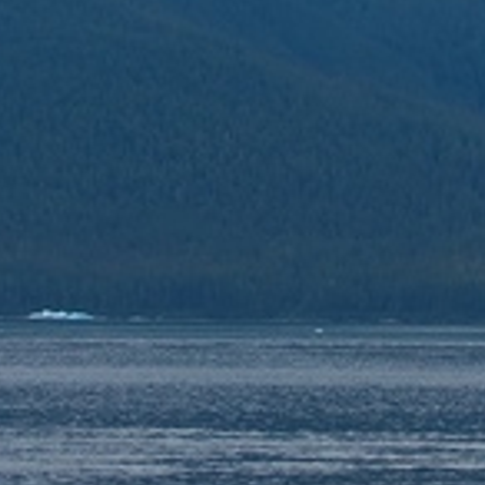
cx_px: 638
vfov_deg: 3.3
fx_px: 8290
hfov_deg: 3.3
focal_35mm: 523
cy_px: -498
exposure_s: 1/250
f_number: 8
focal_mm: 70
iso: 100
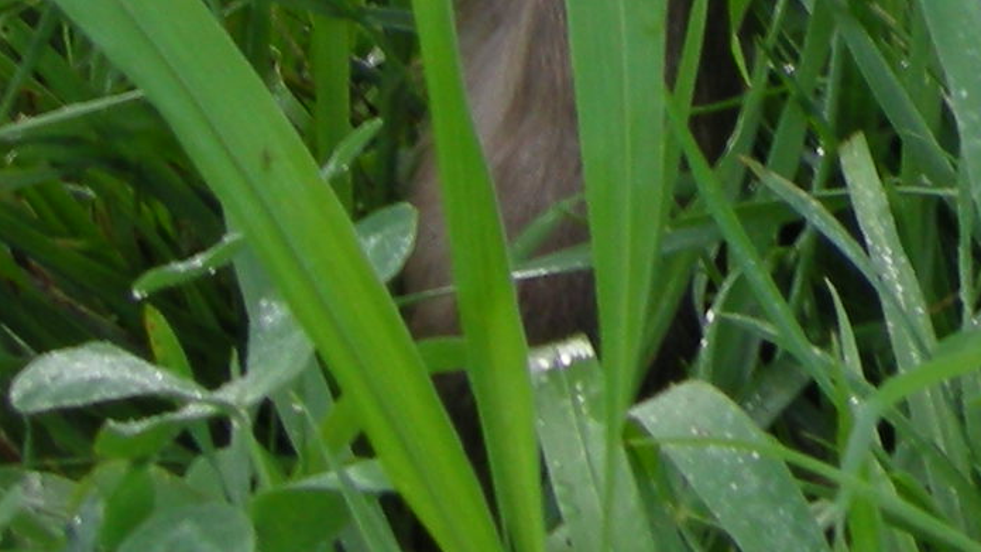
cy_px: -928
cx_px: 2234
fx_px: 5359
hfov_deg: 9.5
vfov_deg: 5.6
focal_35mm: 206
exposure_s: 1/85.1
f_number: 3.8
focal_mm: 7.5
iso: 64
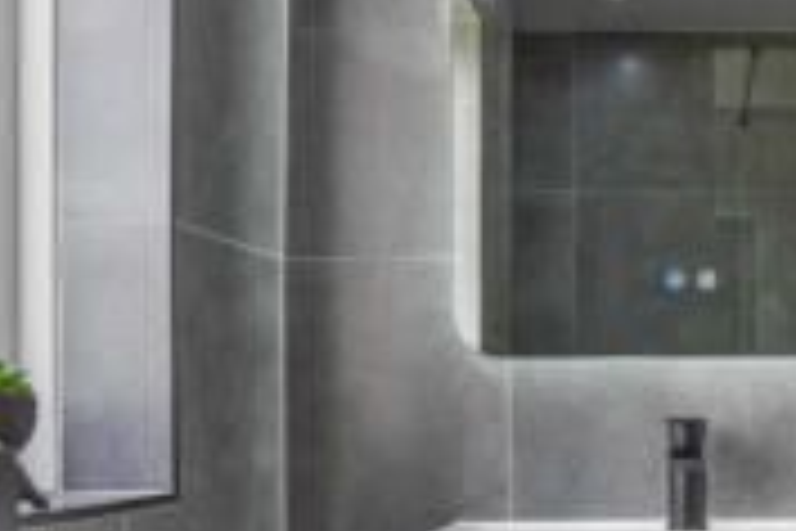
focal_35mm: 51
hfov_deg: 36.1
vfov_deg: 26.1
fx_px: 1128
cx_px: 742
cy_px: 416
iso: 250
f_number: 8
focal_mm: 19
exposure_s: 1/2.5
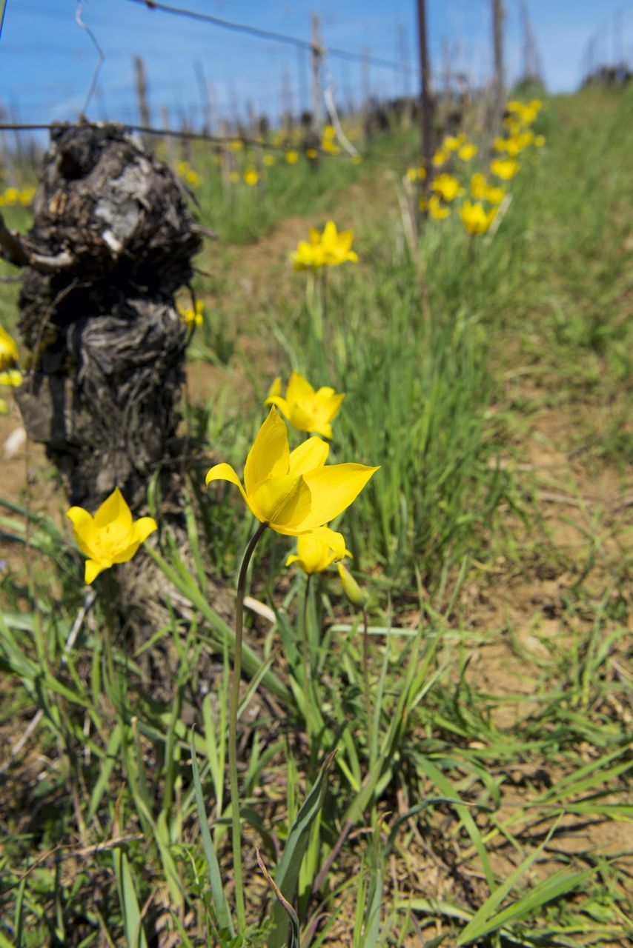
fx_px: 923
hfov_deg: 37.9
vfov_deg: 54.4
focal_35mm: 35
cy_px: 474
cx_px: 316
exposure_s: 1/1250
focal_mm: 35
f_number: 8
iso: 200
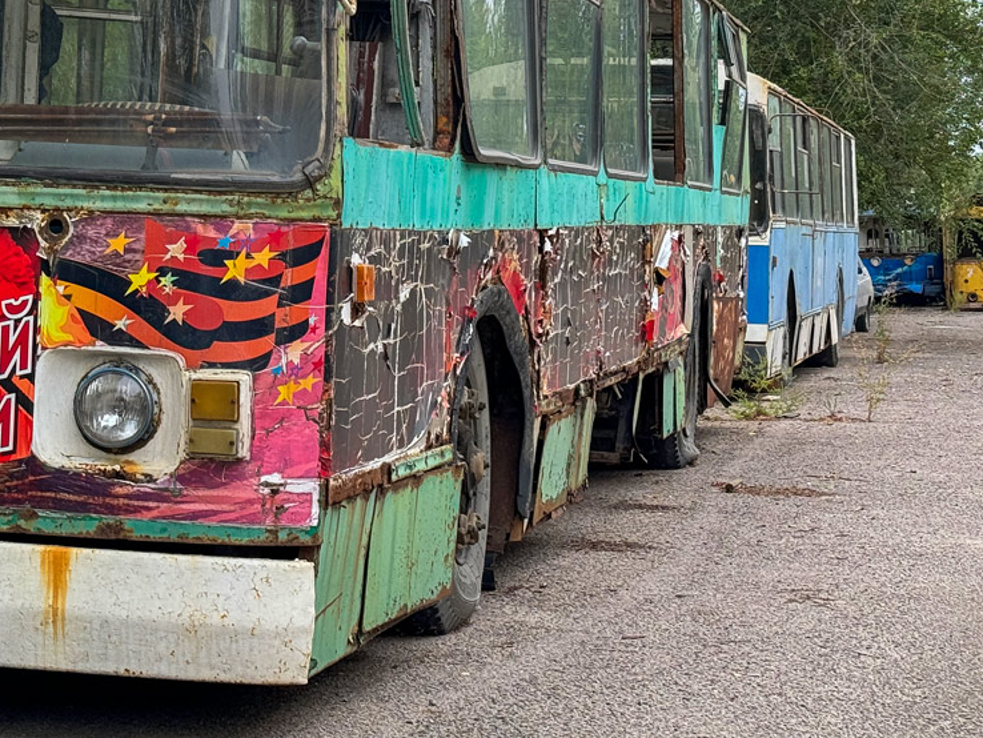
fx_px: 2585
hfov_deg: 21.3
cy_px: 137
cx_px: 194
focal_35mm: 91
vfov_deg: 16.1
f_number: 1.78
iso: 64
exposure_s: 1/331
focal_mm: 6.76
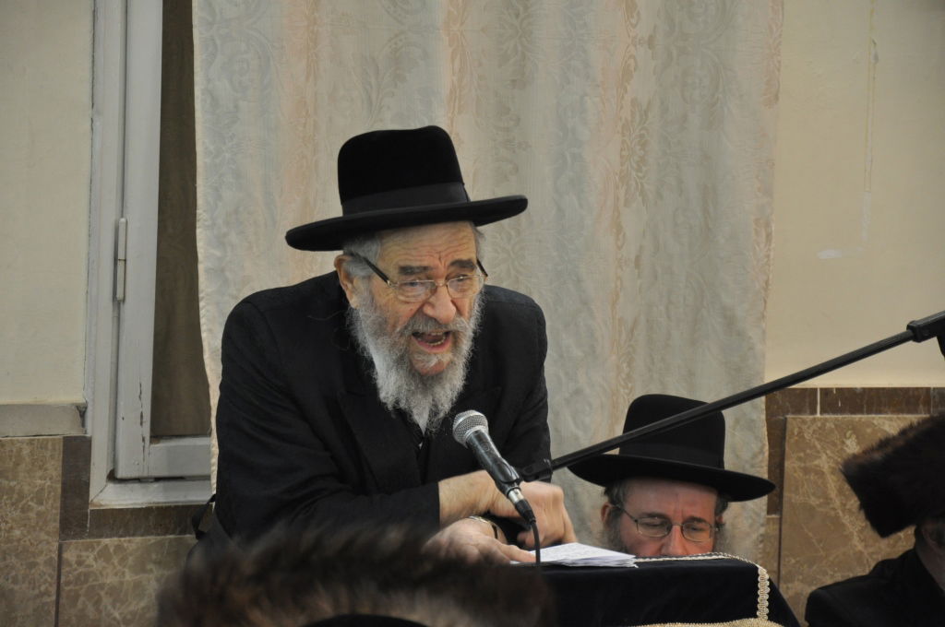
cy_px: 314
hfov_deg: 13.1
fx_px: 4129
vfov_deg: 8.7
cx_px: 472
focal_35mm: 158
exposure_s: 1/60
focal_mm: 105
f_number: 5.6
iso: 800
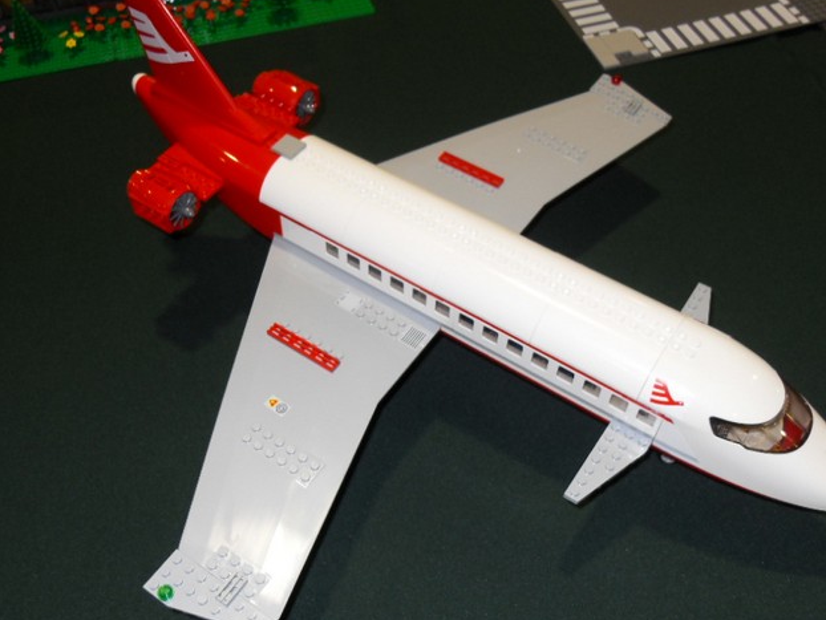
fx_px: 859
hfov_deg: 51.3
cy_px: 323
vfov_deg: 39.7
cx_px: 381
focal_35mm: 36
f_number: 2.8
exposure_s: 1/45
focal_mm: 6
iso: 200
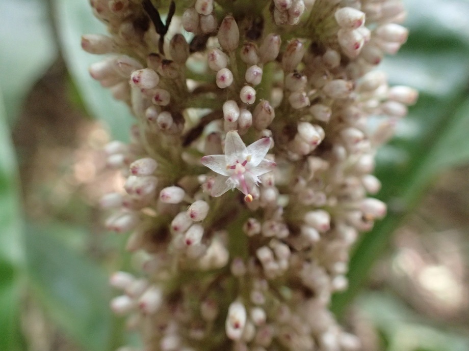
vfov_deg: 46.8
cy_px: 176
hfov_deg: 60.0
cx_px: 234
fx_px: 406
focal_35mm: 30
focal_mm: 5.5
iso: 800
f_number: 2.3
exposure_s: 1/100
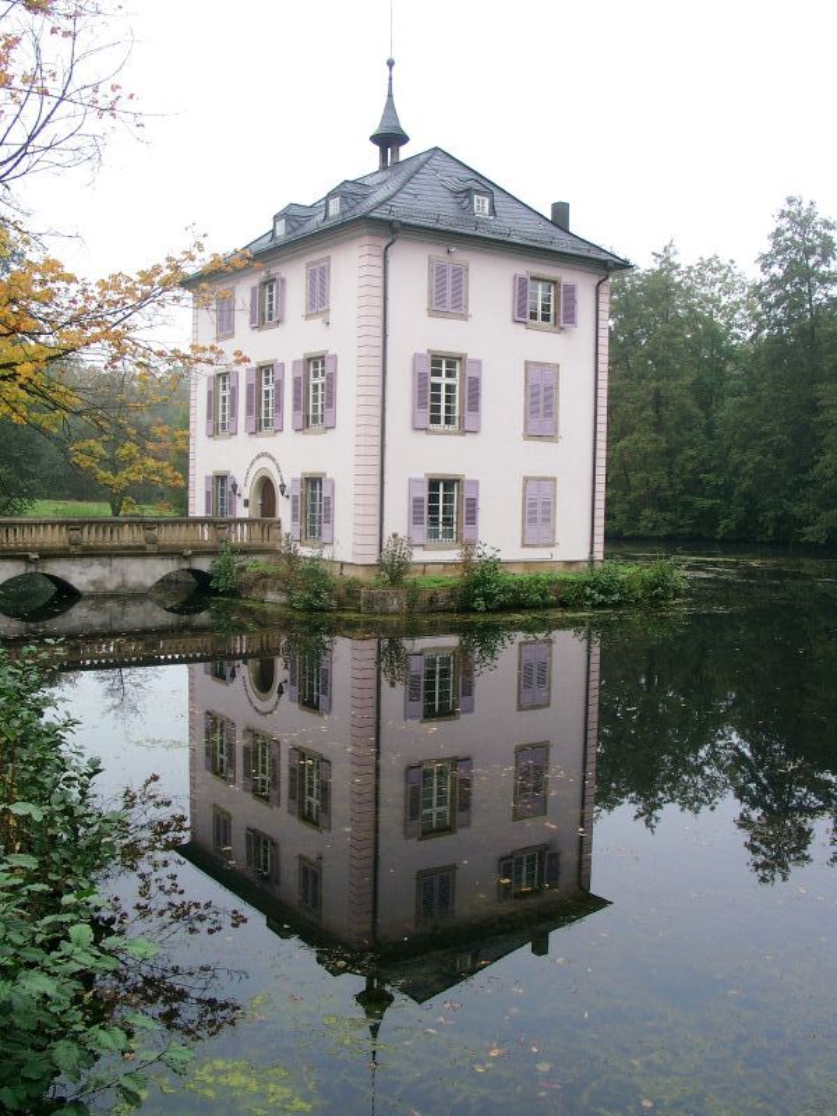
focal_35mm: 34
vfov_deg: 54.0
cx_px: 418
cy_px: 558
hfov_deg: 41.8
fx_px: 1096
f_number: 4
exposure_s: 1/192
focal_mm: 7.13
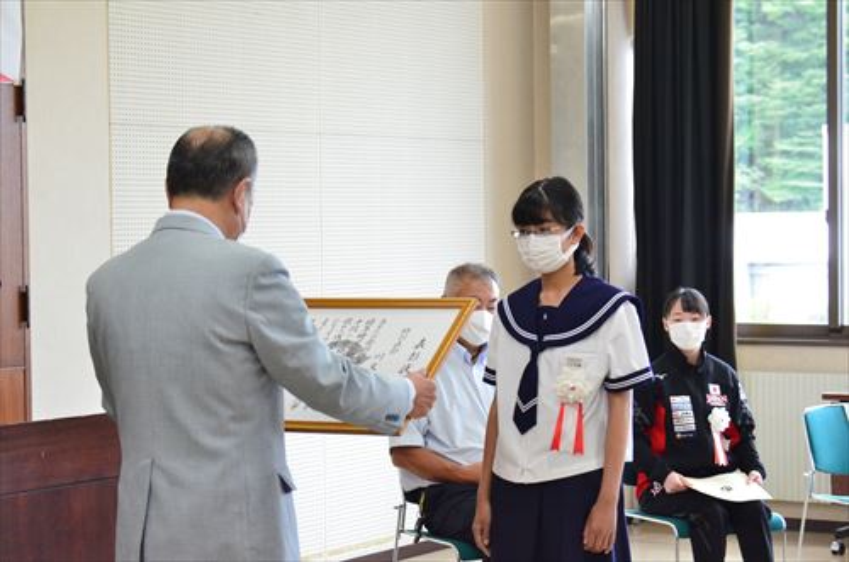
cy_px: 281
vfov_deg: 14.0
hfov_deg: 21.0
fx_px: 2294
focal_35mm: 98
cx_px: 424
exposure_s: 1/320
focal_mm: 65
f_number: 5.6
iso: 3200
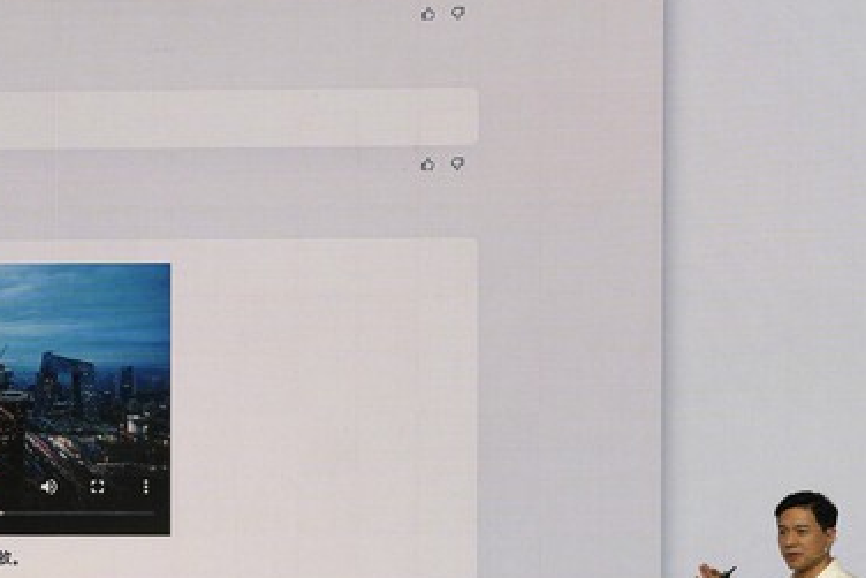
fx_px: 4404
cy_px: 496
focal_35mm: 183
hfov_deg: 11.2
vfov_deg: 7.5
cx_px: 147
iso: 400
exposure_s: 1/320
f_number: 4
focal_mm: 80
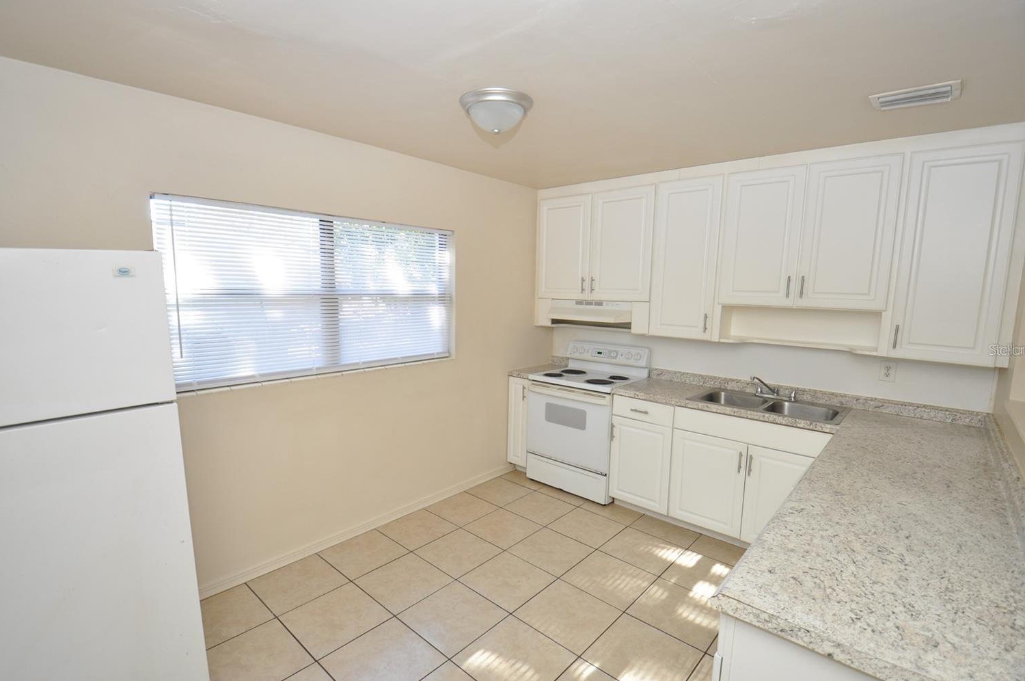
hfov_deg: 96.8
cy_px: 349
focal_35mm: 16
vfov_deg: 73.6
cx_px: 506
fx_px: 455
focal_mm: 10
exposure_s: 1/60
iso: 450
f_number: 4
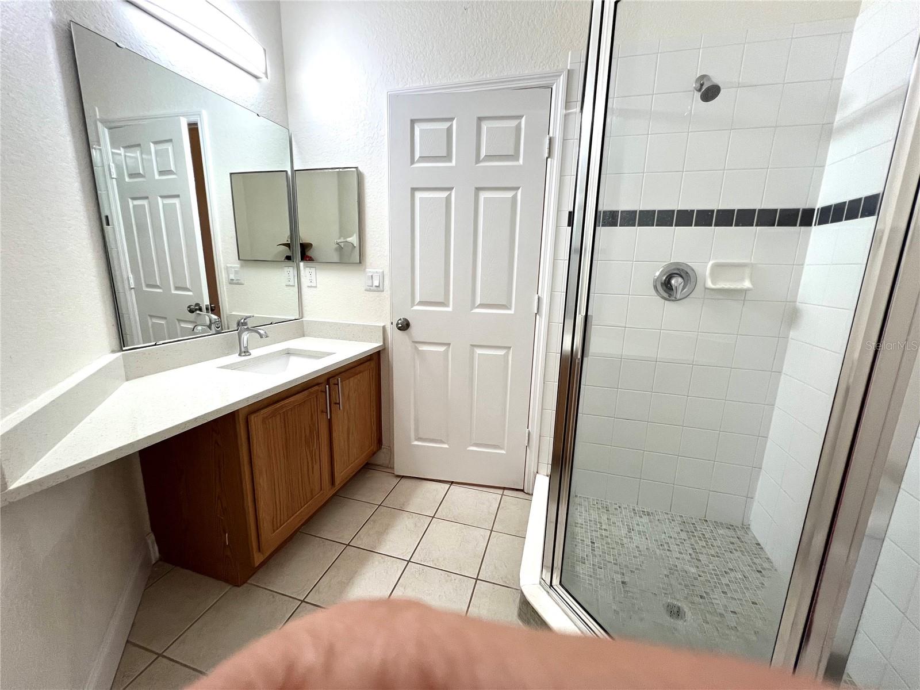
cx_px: 460
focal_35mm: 13
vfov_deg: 89.9
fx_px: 346
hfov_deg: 106.2
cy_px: 345
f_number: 1.8
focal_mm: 1.57
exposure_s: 1/120
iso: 200
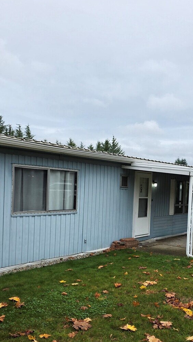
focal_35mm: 36
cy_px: 203
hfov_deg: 32.6
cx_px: 125
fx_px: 327
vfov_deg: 54.9
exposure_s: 1/370
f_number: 1.7
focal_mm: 6.3
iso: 25
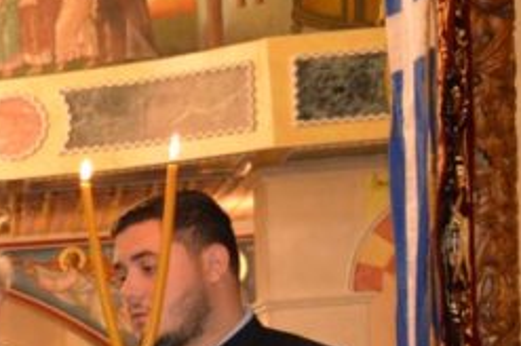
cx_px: -472
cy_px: 602
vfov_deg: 8.2
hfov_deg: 11.6
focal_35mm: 162
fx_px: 2341
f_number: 3.8
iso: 1400
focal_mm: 26
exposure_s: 1/60
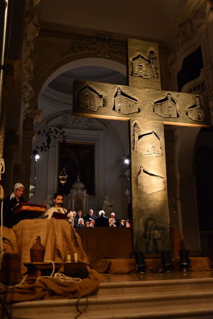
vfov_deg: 50.7
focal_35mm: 38
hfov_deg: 35.1
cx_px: 106
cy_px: 160
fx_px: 337
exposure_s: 1/10
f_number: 4.2
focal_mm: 38
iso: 3200
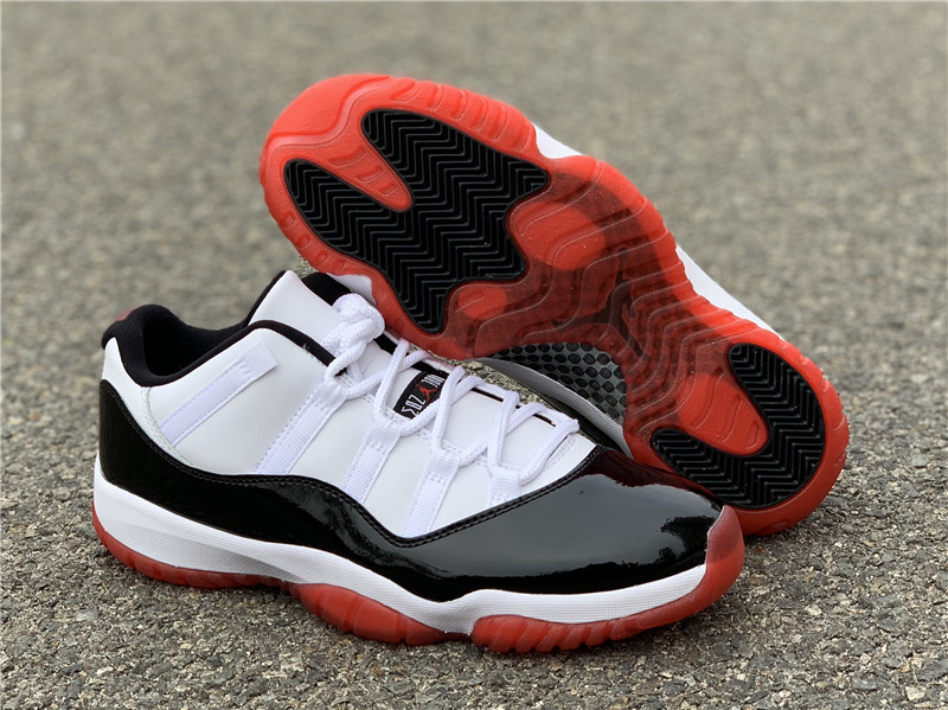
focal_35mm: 52
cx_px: 474
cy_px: 355
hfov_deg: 36.8
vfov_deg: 28.0
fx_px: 1423
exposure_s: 1/125
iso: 16
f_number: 2.4
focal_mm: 6
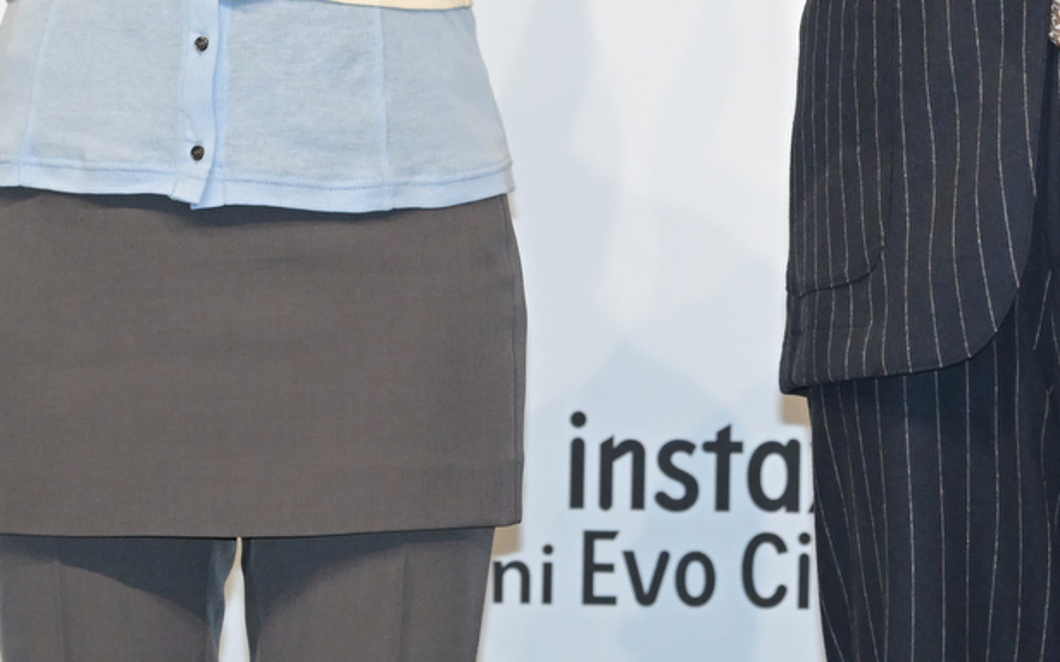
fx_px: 16086
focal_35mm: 557
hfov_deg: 3.8
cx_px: 1157
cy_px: -297
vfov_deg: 2.4
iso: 3200
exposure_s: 1/250
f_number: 8
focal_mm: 175
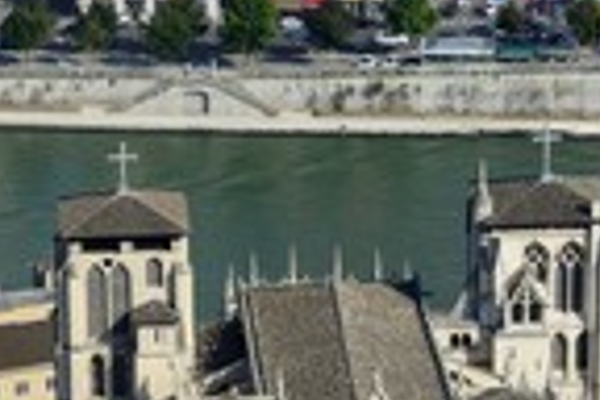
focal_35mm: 286
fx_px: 4766
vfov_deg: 4.8
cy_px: 454
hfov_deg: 7.2
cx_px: -38
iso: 100
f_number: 9
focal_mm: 98
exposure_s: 1/250
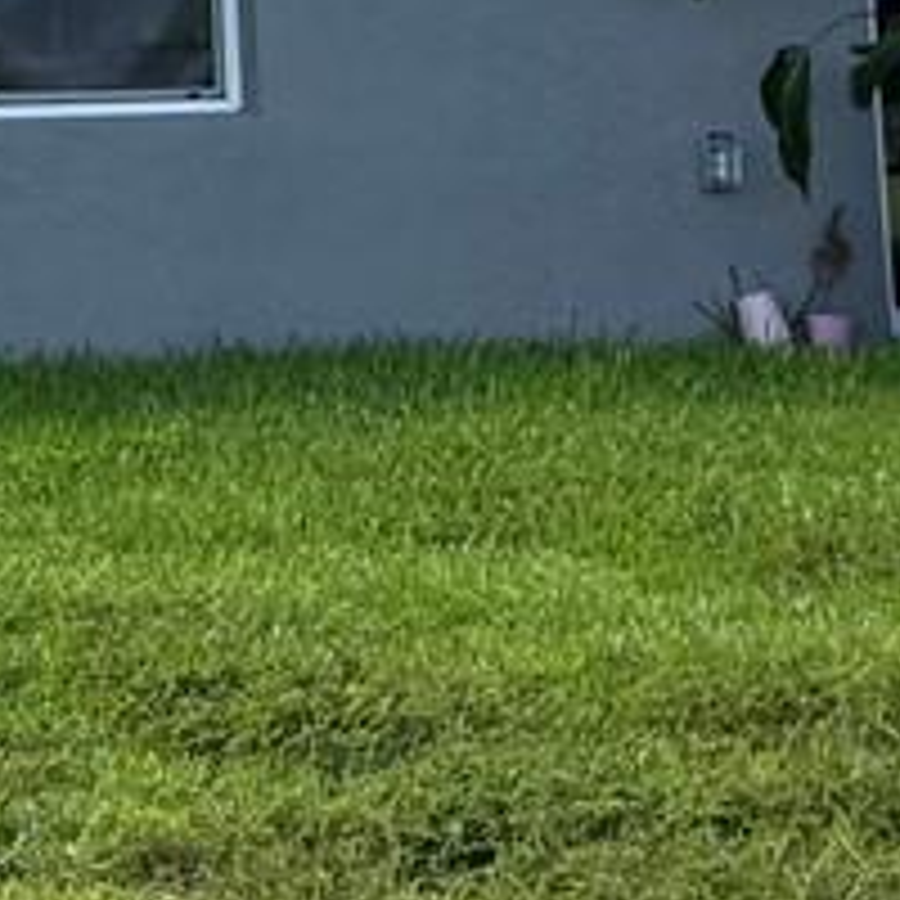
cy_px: -346
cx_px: -608
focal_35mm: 170
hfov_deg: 9.8
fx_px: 5001
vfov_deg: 10.0
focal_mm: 6.76
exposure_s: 1/4167
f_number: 1.78
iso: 100
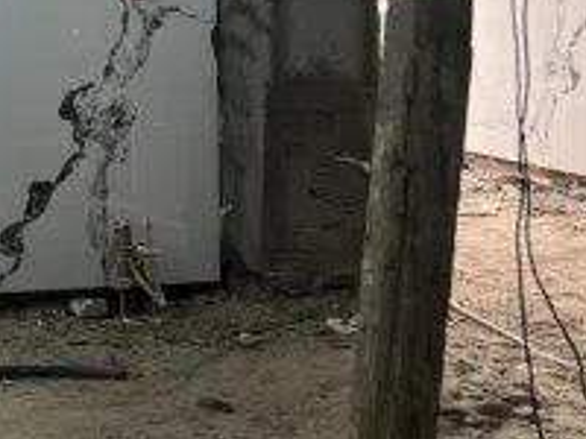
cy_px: 29
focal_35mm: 83
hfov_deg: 20.9
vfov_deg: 17.5
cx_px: -223
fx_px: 1405
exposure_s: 1/100
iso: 80
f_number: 1.5
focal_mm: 5.7
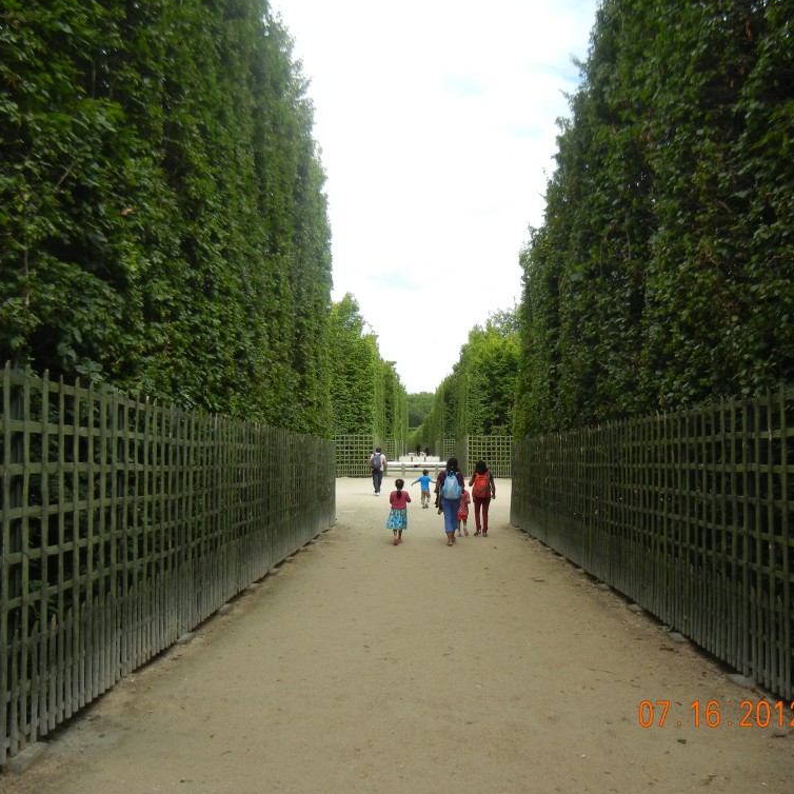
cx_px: 431
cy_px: 394
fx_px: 934
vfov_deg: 46.0
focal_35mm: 36
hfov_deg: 46.0
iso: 160
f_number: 3.5
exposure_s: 1/650
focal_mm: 5.4
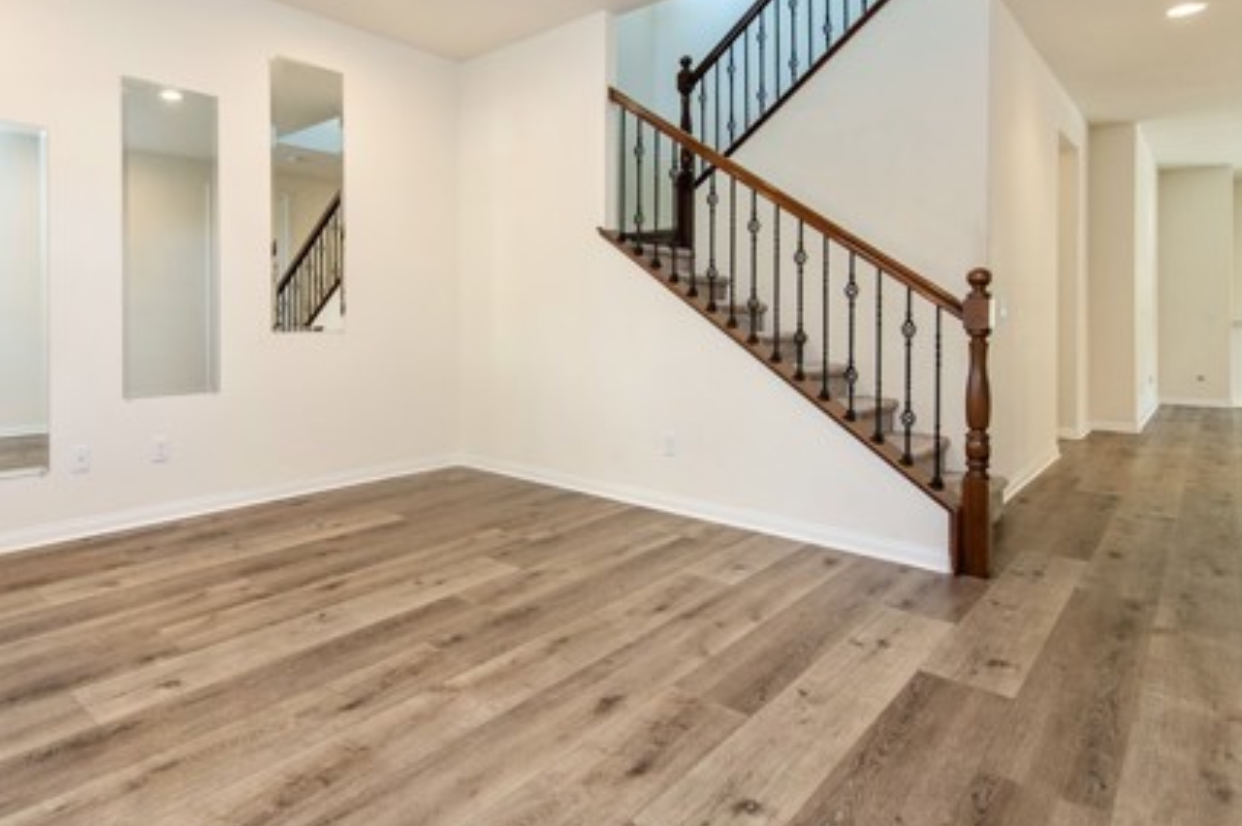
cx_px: 512
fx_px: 724
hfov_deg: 80.5
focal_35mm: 21
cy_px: 320
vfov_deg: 58.8
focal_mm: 14
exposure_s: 1/60
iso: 450
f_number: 4
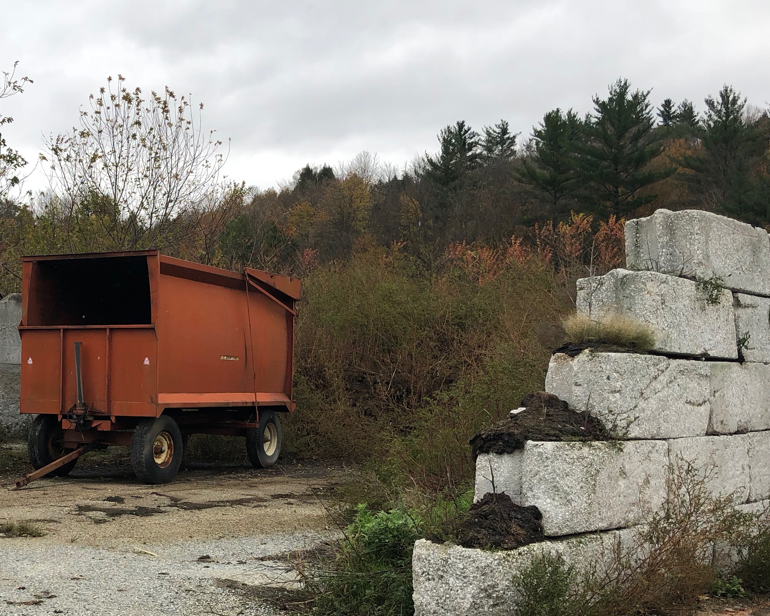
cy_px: 360
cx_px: 188
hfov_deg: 37.1
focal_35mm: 49
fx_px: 1117
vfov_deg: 30.8
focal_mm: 3.99
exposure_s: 1/258
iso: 20
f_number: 1.8
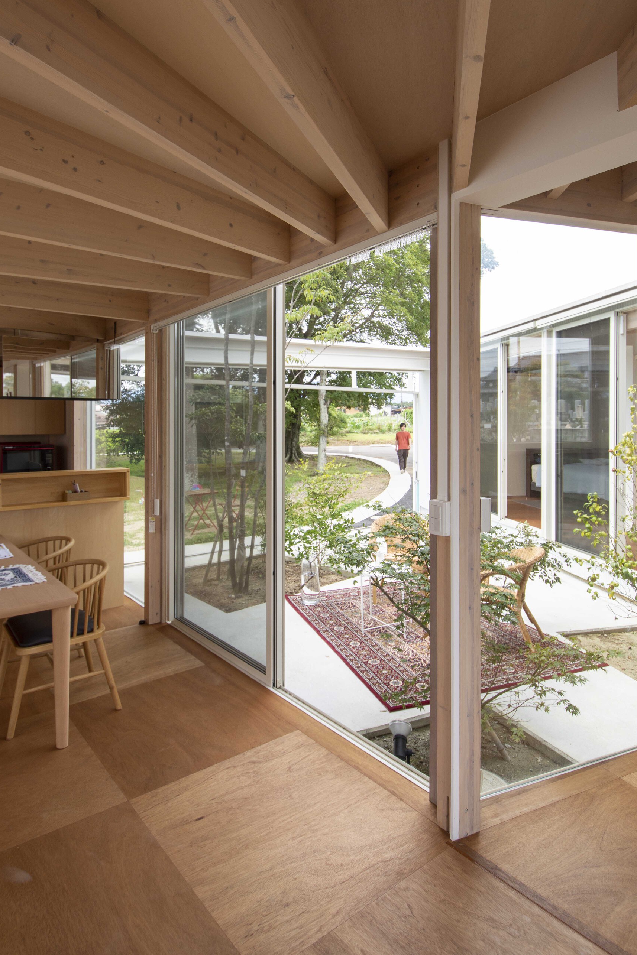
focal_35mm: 21
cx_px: 292
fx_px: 557
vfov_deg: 80.7
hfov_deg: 59.4
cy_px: 405
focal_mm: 12
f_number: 6.3
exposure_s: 1/125
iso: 100
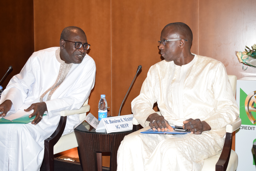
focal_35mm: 57
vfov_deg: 23.8
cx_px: 128
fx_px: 405
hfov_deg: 35.1
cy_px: 86
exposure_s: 1/125
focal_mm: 38
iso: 800
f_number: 5.6
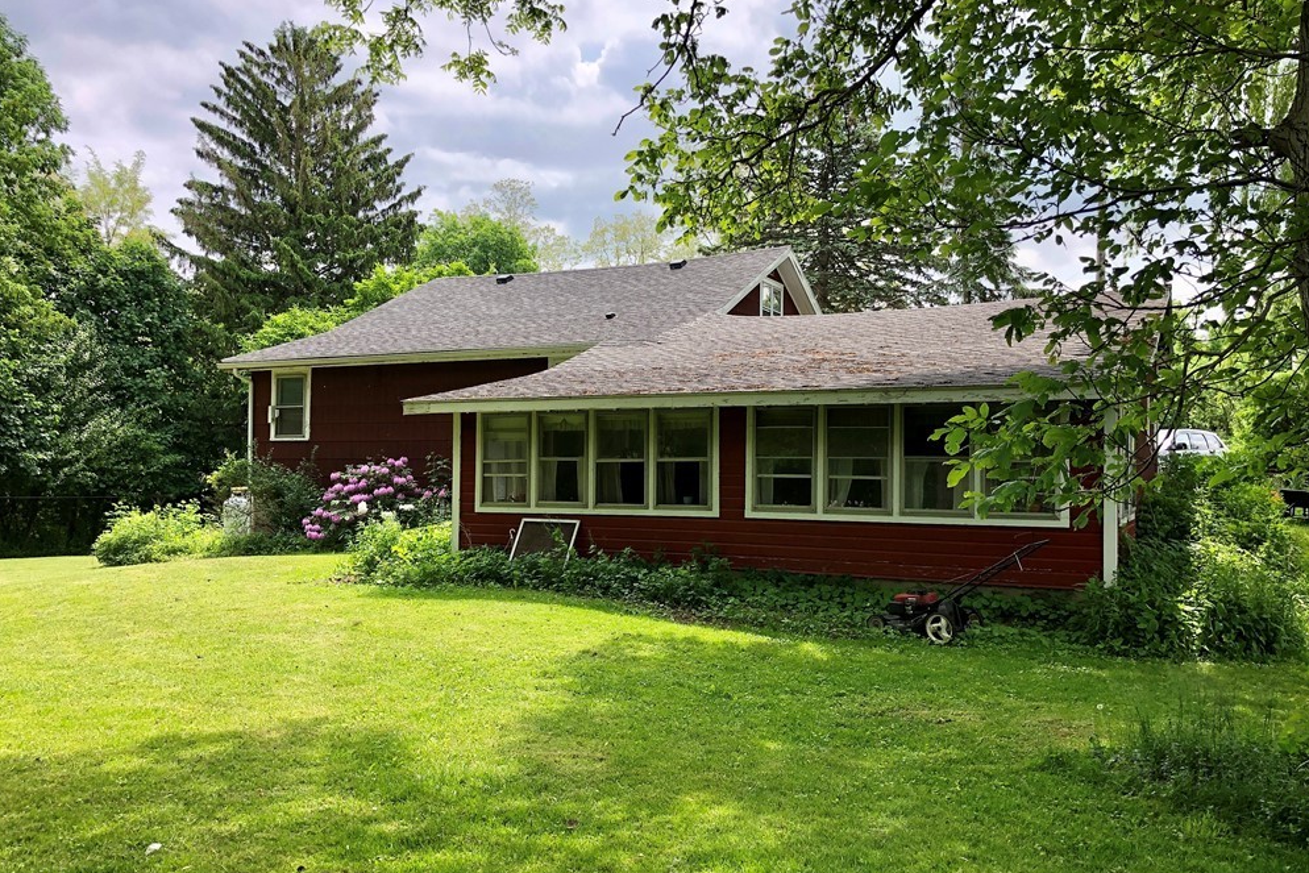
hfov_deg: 61.9
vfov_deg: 43.6
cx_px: 652
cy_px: 458
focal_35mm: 30
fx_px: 1091
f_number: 1.8
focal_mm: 4
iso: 20
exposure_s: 1/578
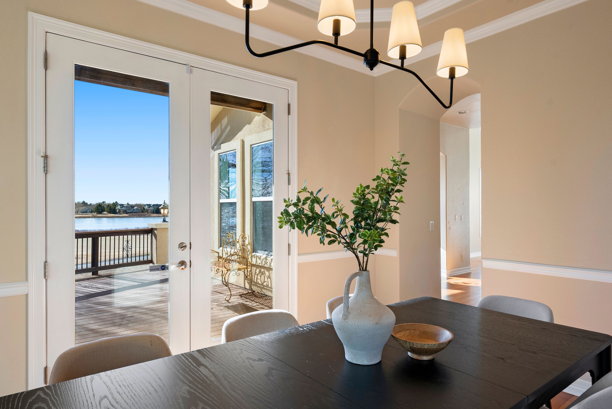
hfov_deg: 78.6
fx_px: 374
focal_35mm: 22
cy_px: 207
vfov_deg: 57.3
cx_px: 307
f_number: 9
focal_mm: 21
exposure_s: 1/30
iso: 640
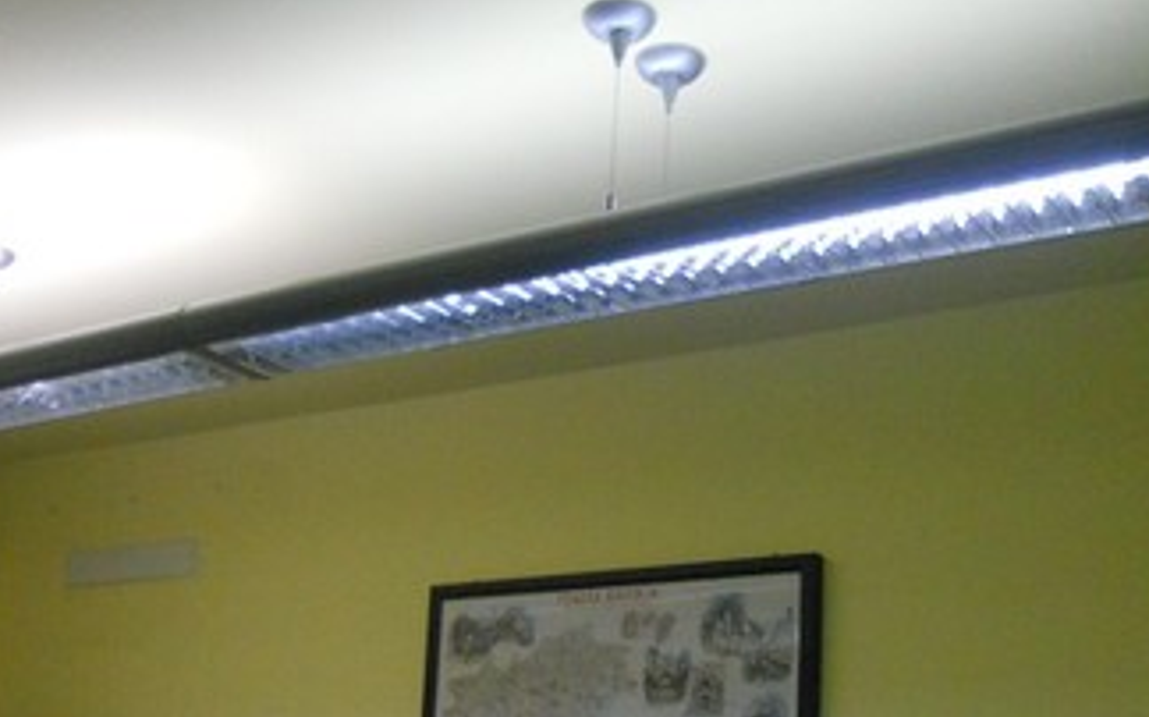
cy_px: 554
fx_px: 1658
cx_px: 511
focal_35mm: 53
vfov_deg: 24.1
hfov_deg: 38.2
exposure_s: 1/125
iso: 400
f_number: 3.2
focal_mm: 4.9
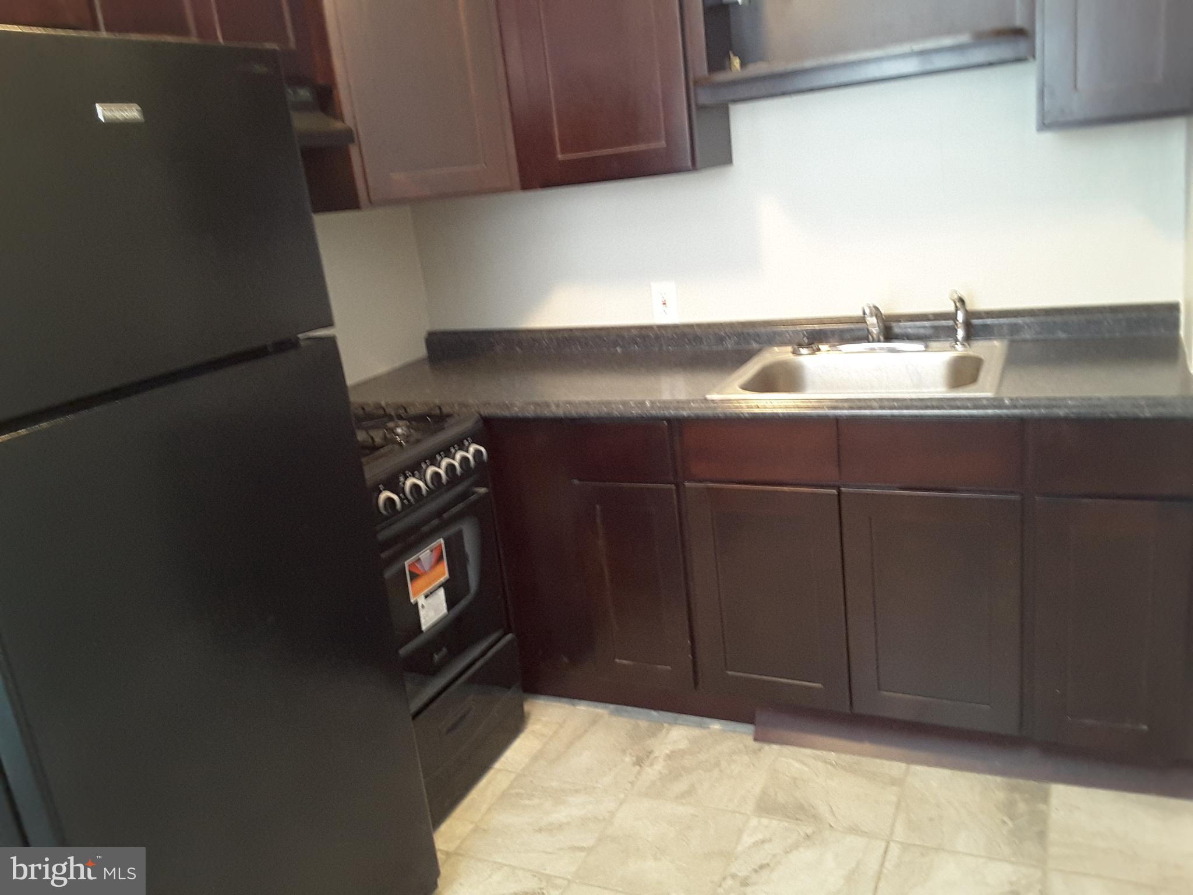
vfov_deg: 45.4
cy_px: 448
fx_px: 1068
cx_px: 596
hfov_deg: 58.4
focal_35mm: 31
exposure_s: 1/15
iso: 250
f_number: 1.9
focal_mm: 2.9
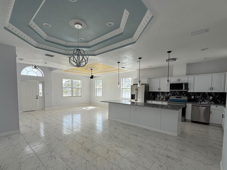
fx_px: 111
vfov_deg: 74.3
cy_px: 97
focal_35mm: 17
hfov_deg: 90.9
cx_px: 107
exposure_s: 1/228
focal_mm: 2.22
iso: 50
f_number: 2.2
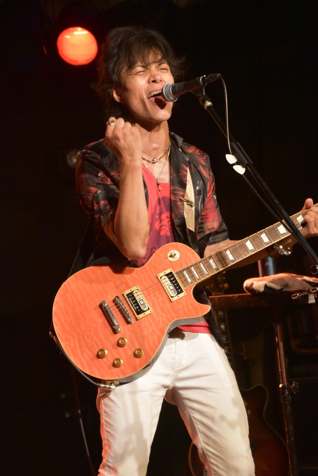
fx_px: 1547
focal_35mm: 117
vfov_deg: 17.5
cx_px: 159
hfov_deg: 11.7
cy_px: 238
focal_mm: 78
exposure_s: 1/60
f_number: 5.3
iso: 3600
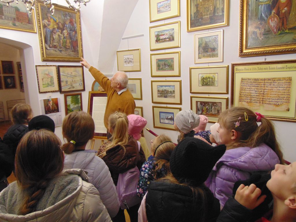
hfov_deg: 69.4
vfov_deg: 54.9
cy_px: 111
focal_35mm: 25
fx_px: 214
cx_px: 148
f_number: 3
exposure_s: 1/40
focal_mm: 4.5
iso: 320
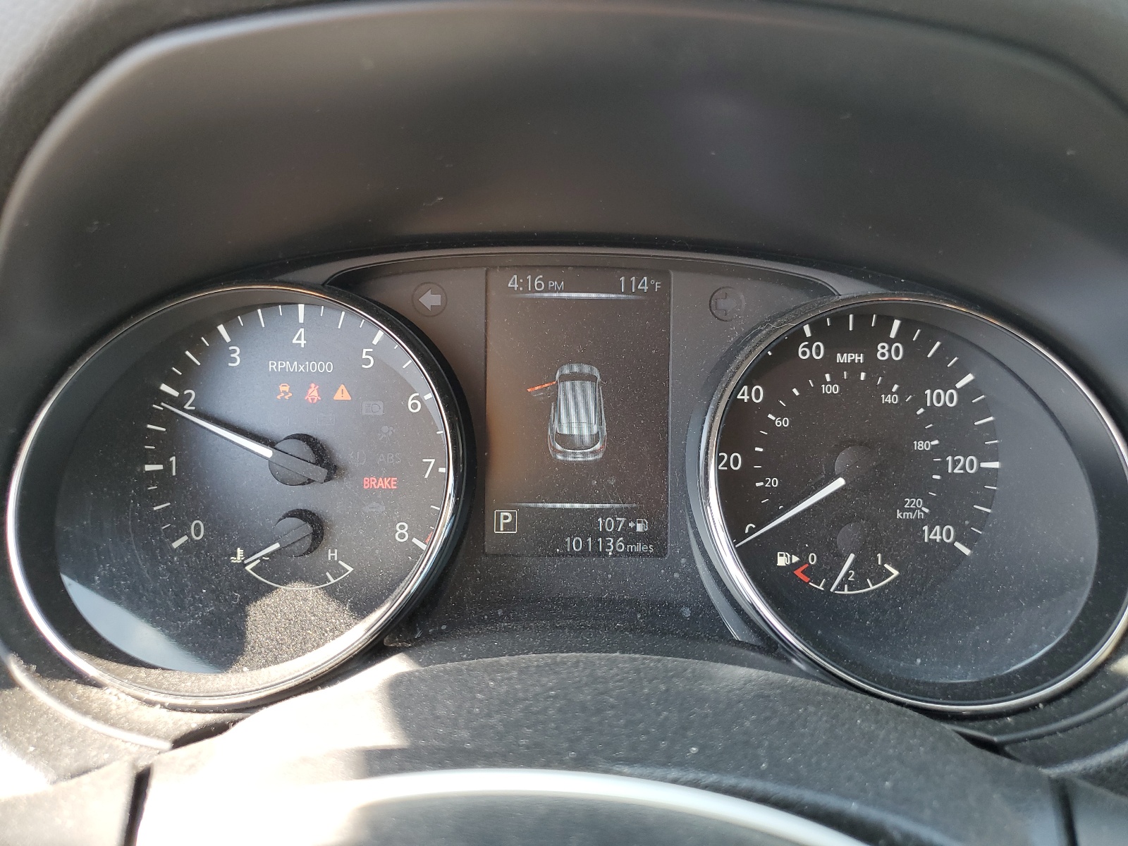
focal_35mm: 26
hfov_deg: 67.3
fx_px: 847
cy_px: 423
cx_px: 564
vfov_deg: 53.1
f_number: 1.5
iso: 57
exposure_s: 1/120
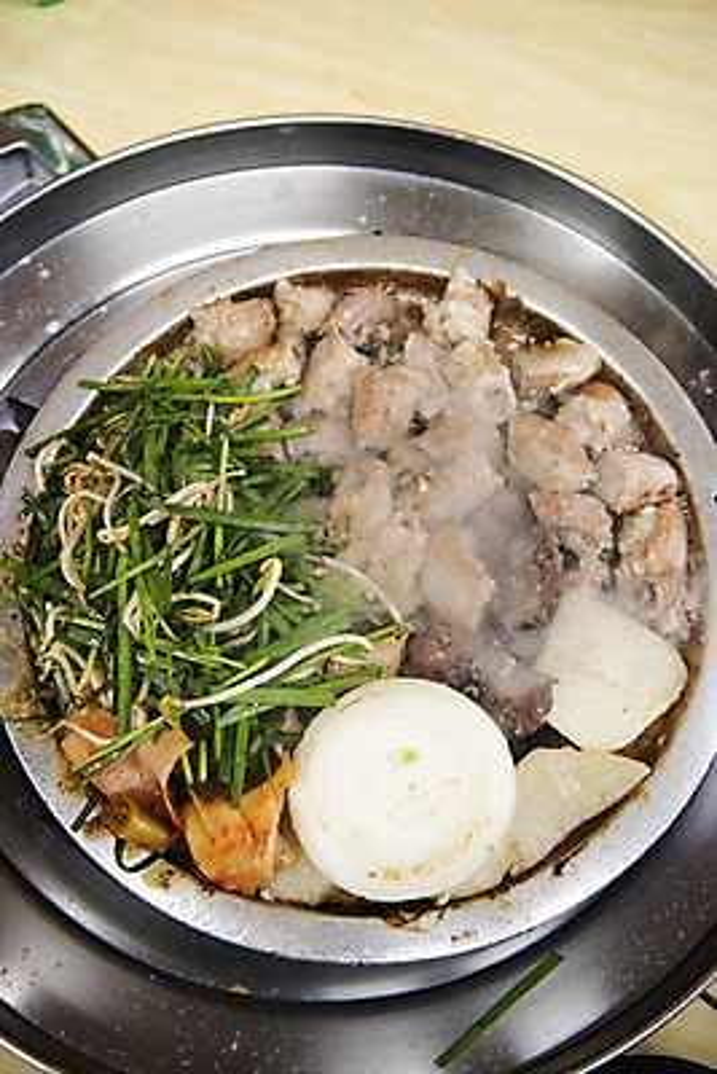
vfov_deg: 41.1
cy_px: 537
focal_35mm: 48
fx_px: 1433
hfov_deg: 28.1
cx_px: 358
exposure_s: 1/125
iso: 1600
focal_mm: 48
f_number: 4
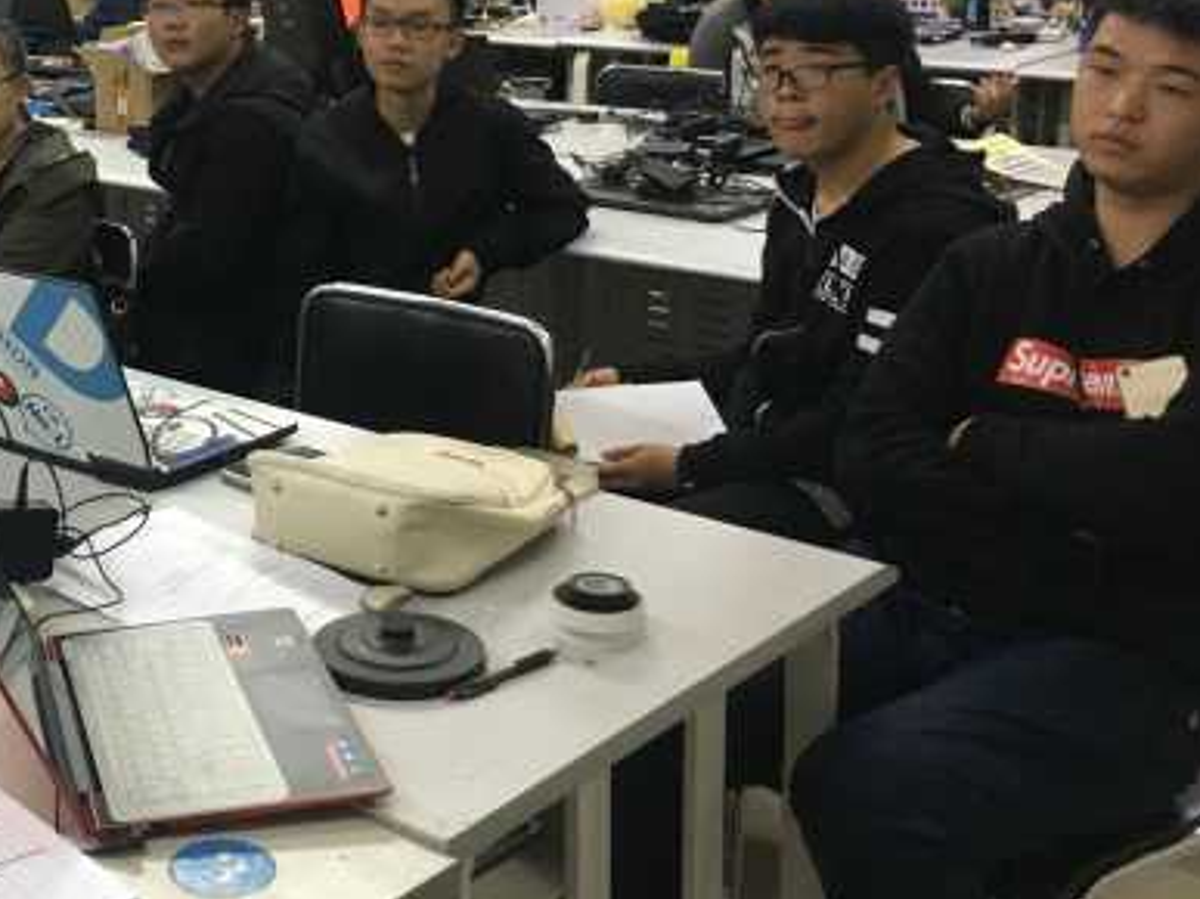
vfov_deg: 26.6
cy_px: 208
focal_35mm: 54
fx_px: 1871
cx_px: 102
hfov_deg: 33.5
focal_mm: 4.15
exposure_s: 1/33
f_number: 2.2
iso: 160
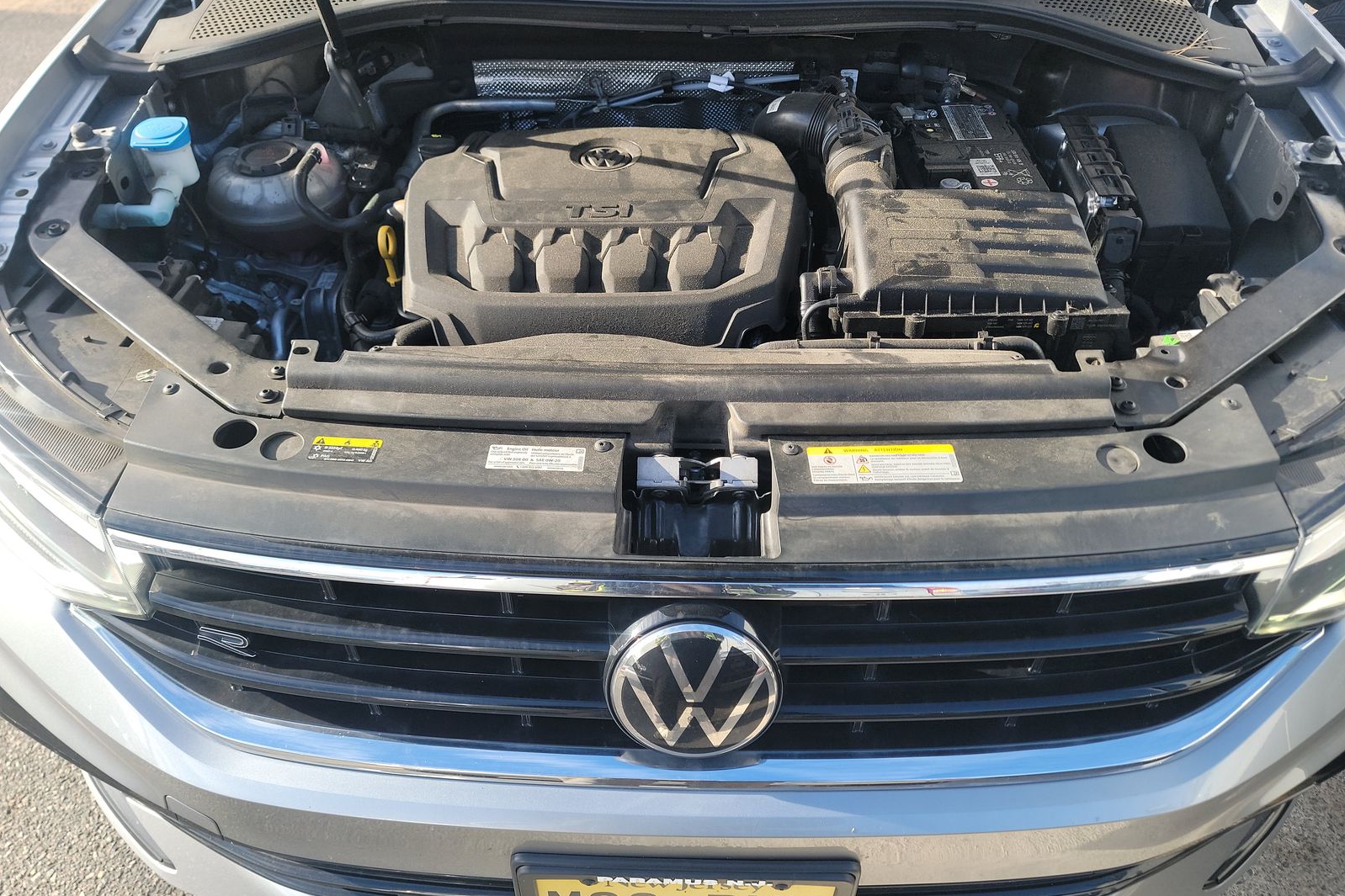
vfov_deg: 51.3
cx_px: 672
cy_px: 455
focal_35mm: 25
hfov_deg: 71.5
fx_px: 934
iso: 50
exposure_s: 1/186
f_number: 1.8
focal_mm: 6.7
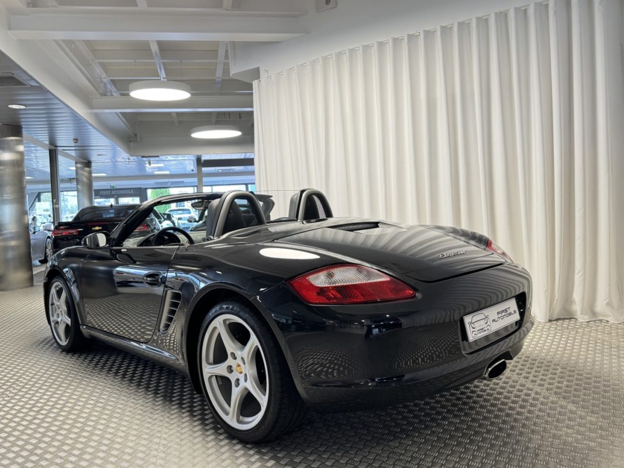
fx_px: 487
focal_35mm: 27
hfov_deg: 65.3
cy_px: 214
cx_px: 294
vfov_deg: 51.3
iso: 125
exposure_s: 1/50
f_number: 1.78
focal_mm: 6.76
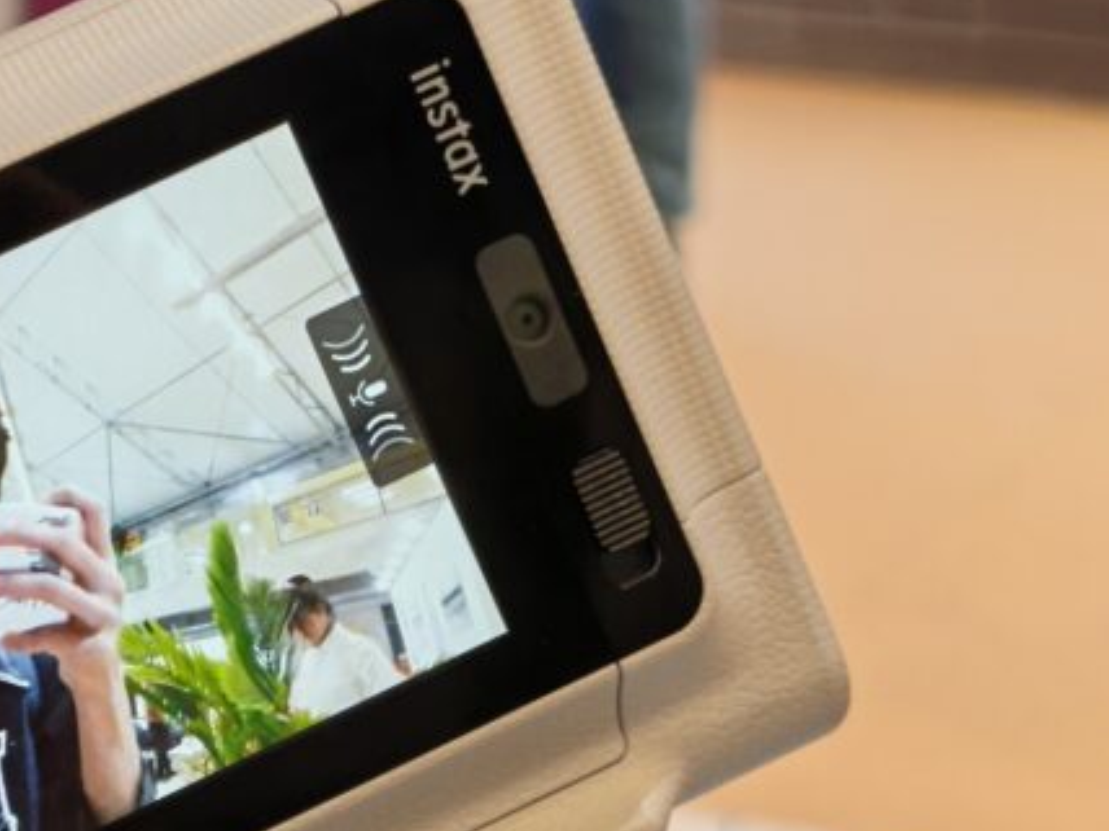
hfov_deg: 17.5
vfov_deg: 13.4
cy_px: 603
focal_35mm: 110
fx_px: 3524
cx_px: 18
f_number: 1.6
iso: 80
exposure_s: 1/100
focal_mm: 5.4
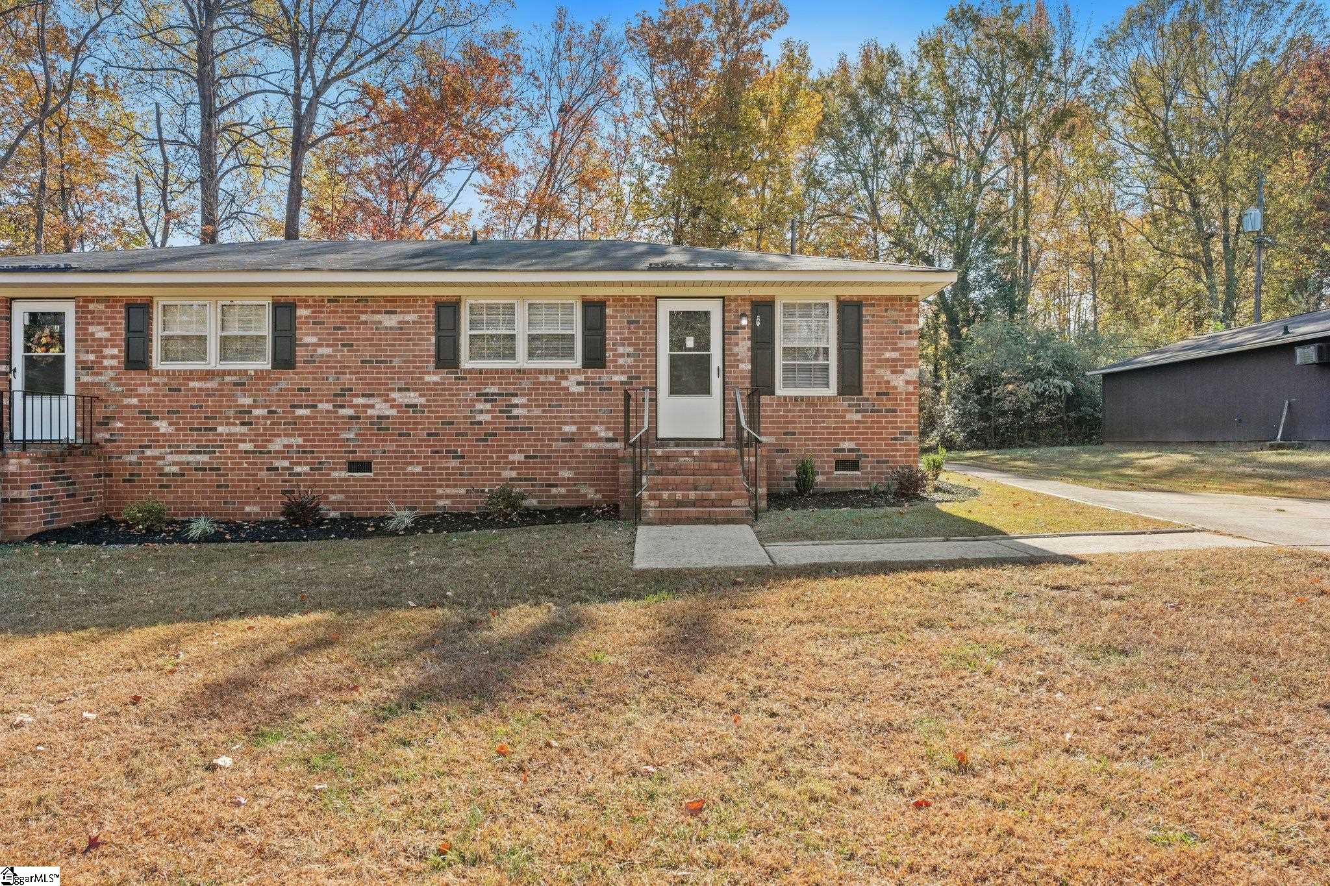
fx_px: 831
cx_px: 665
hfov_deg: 77.3
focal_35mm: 22
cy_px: 443
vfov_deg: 56.1
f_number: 9
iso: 250
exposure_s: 1/160
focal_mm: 22.5
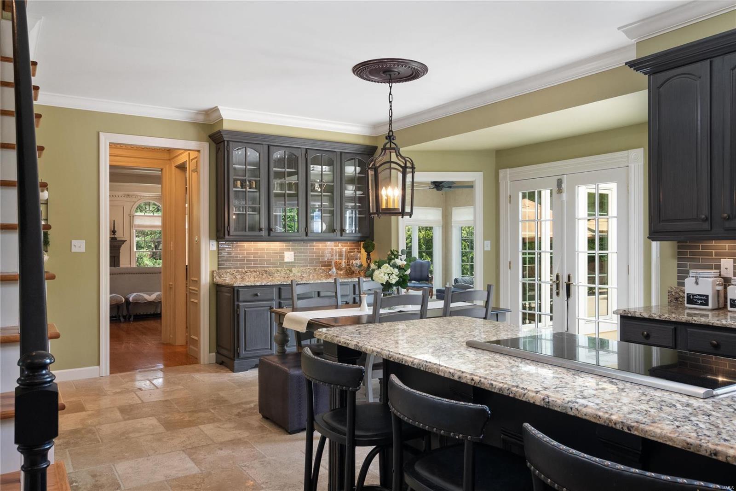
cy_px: 246
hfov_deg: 65.5
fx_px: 572
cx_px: 368
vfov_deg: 46.4
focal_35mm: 28
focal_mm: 14
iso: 400
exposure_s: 1/5
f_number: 10
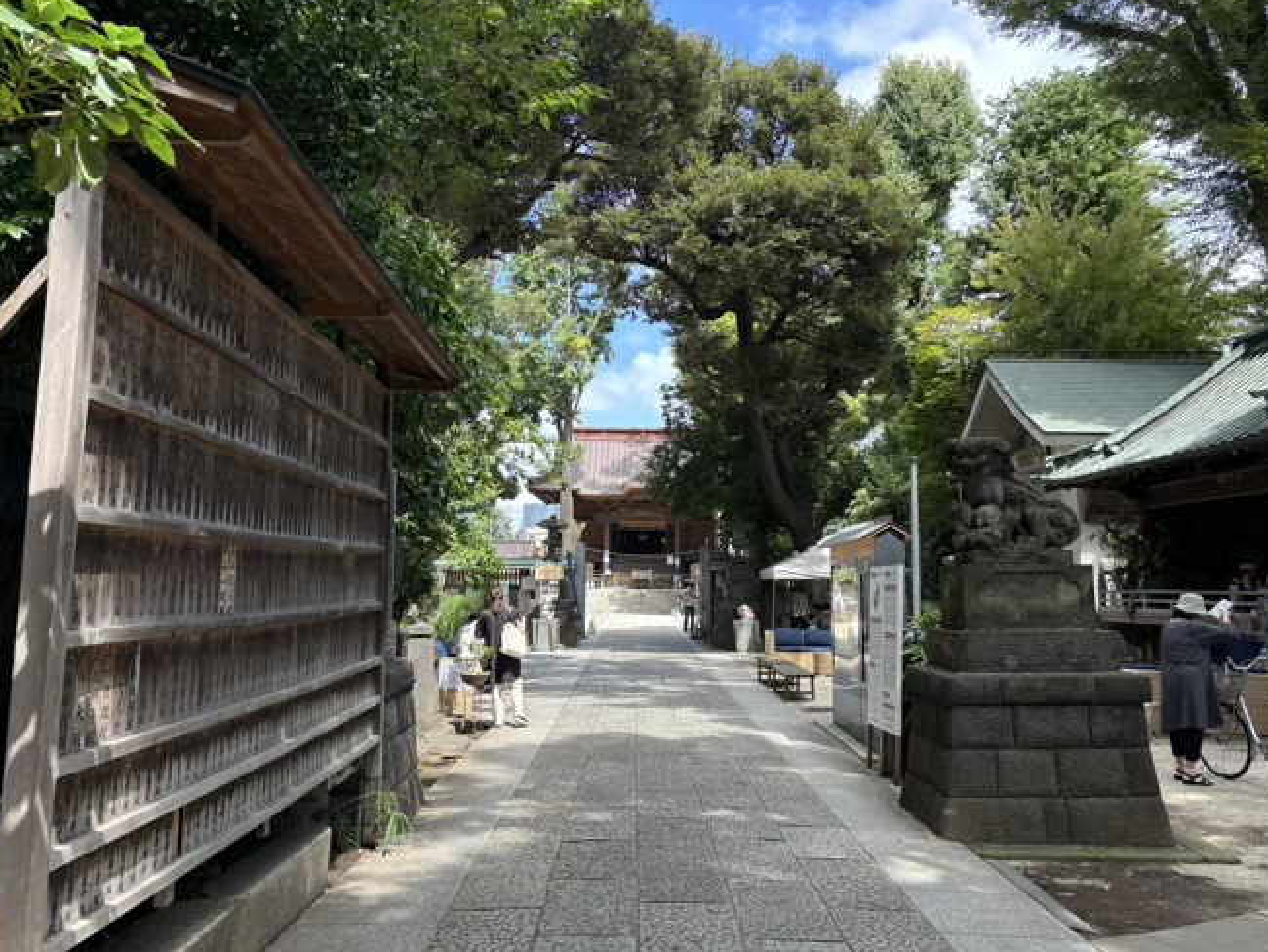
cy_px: 469
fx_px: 1026
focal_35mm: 28
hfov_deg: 63.4
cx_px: 636
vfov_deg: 49.8
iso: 50
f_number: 1.6
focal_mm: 5.96
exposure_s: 1/456
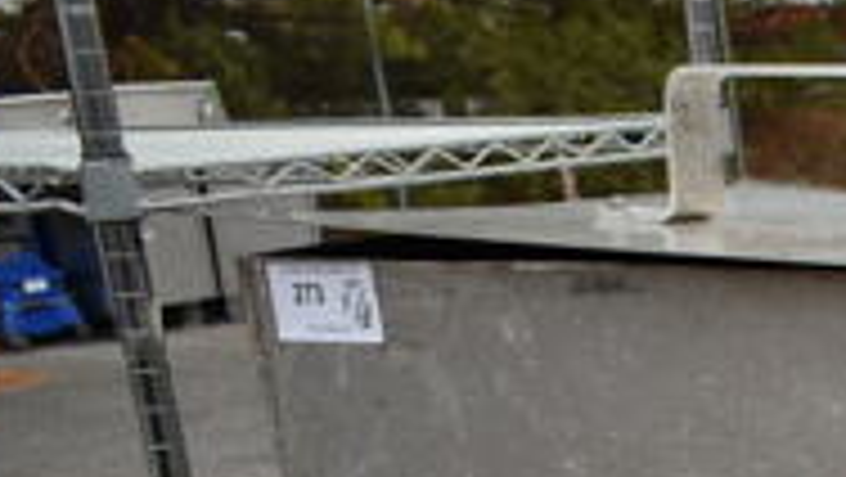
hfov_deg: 20.2
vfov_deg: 12.4
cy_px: 774
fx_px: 2065
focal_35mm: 92
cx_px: 1233
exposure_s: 1/80
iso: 100
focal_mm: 18
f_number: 4.5
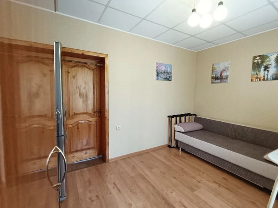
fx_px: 137
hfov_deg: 91.0
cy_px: 104
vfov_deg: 74.7
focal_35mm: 17
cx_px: 139
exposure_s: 1/60
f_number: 2.2
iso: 760
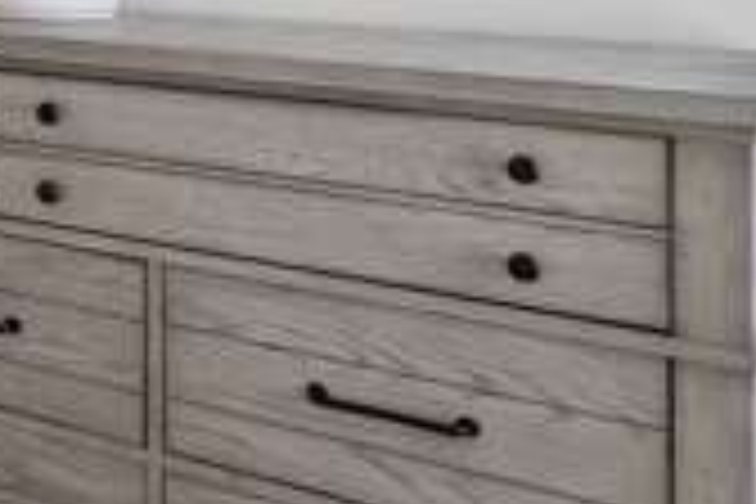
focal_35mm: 64
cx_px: -464
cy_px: -144
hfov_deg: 23.2
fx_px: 1344
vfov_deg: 19.6
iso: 400
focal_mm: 14
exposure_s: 1/20
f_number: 8
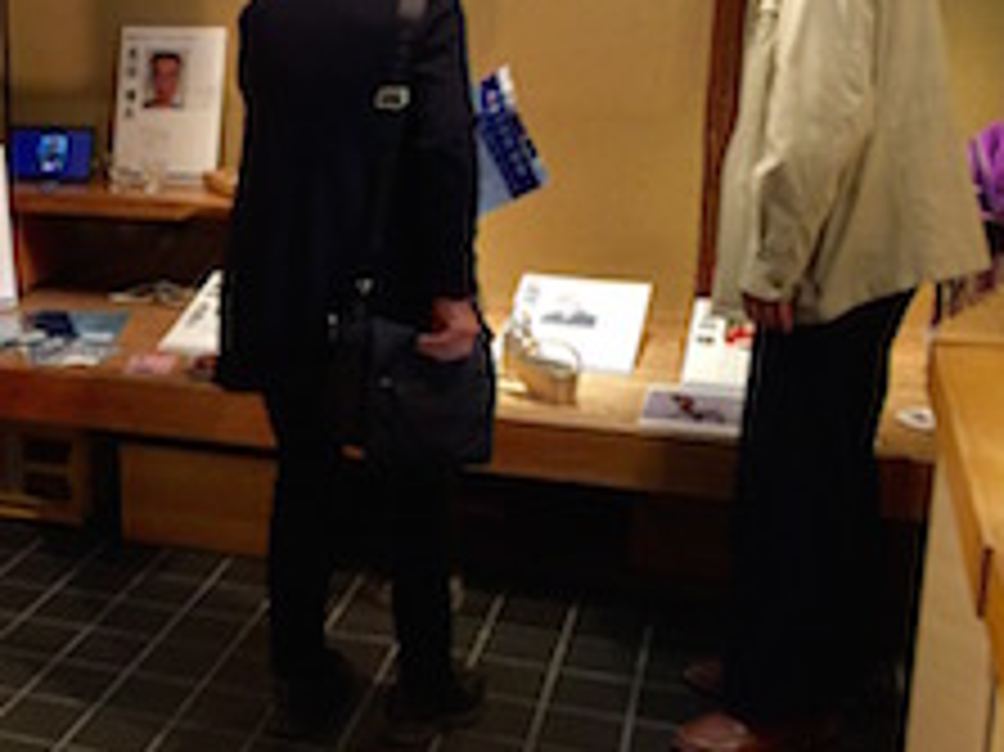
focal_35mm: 52
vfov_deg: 27.9
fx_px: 1507
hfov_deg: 35.5
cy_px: 293
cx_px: 180
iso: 50
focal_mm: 4.15
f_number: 2.2
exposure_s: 1/30
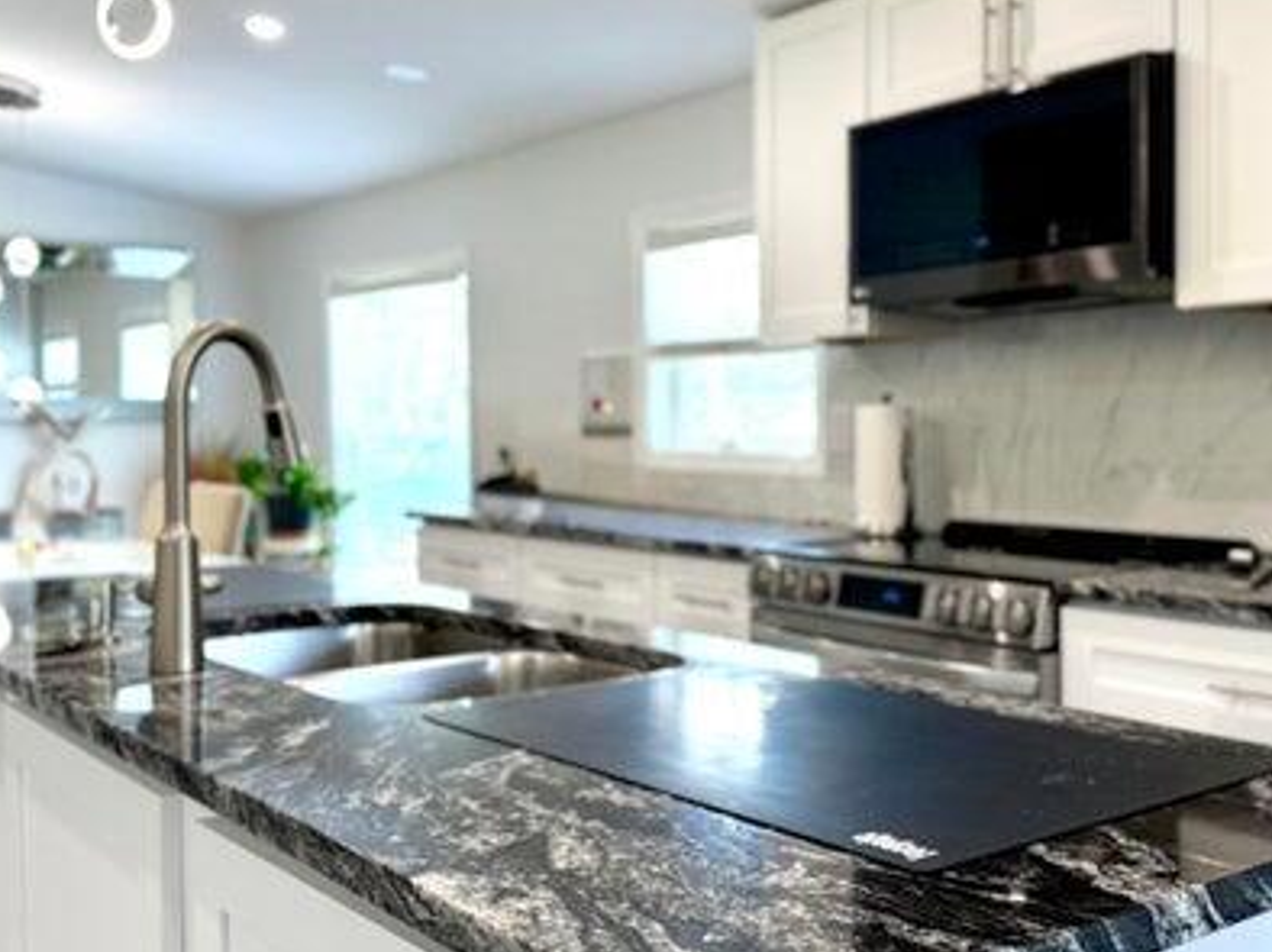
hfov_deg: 47.9
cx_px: 655
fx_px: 1432
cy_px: 449
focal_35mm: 39
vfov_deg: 36.8
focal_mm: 6.76
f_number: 1.78
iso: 125
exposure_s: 1/170
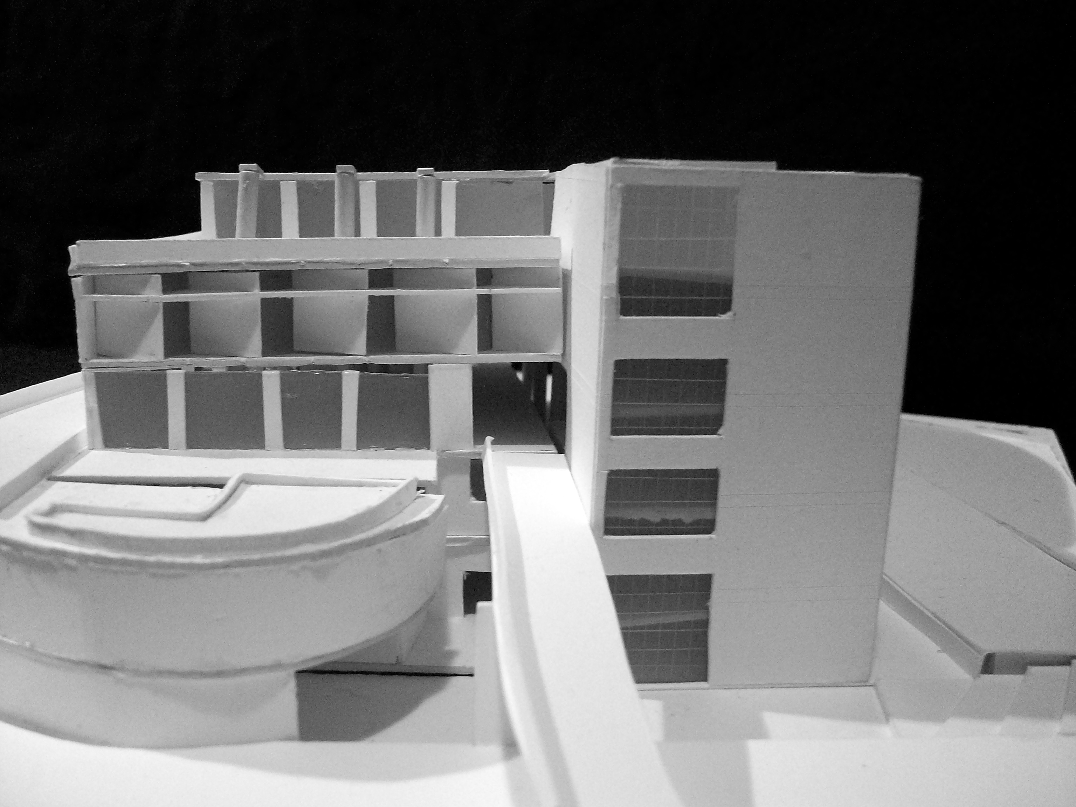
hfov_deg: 54.0
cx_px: 538
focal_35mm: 34
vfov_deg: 41.8
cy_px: 404
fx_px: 1057
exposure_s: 1/8
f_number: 2.8
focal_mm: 5.7
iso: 238
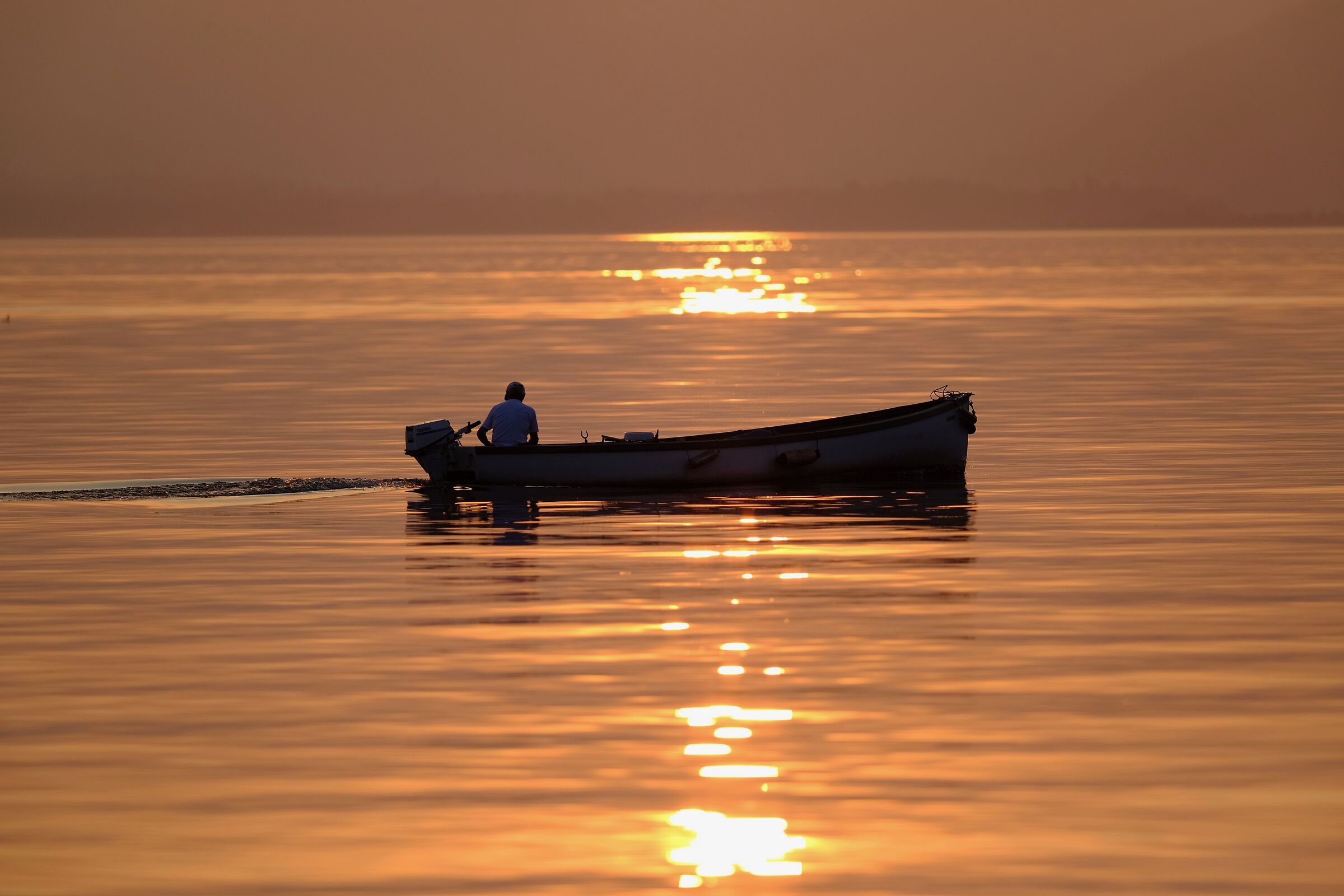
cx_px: 672
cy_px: 448
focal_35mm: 300
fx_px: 11199
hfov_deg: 6.9
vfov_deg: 4.6
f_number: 2
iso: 200
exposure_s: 1/6000
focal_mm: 200
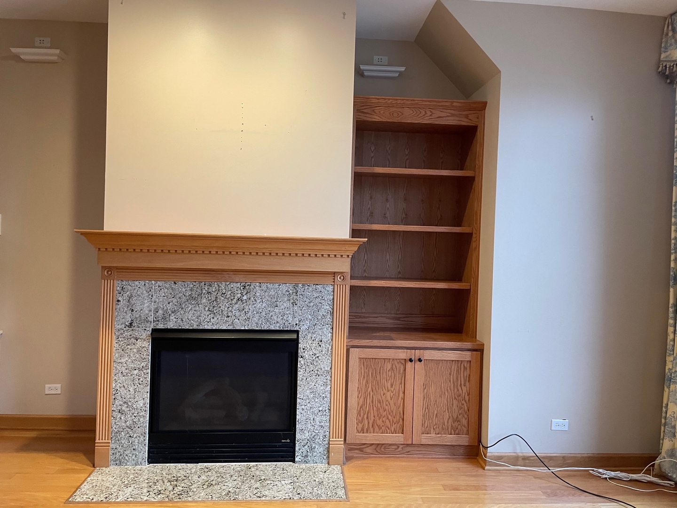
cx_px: 338
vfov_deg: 53.1
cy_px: 254
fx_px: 508
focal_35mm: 26
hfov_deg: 67.3
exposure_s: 1/60
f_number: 1.6
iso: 250
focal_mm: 4.2
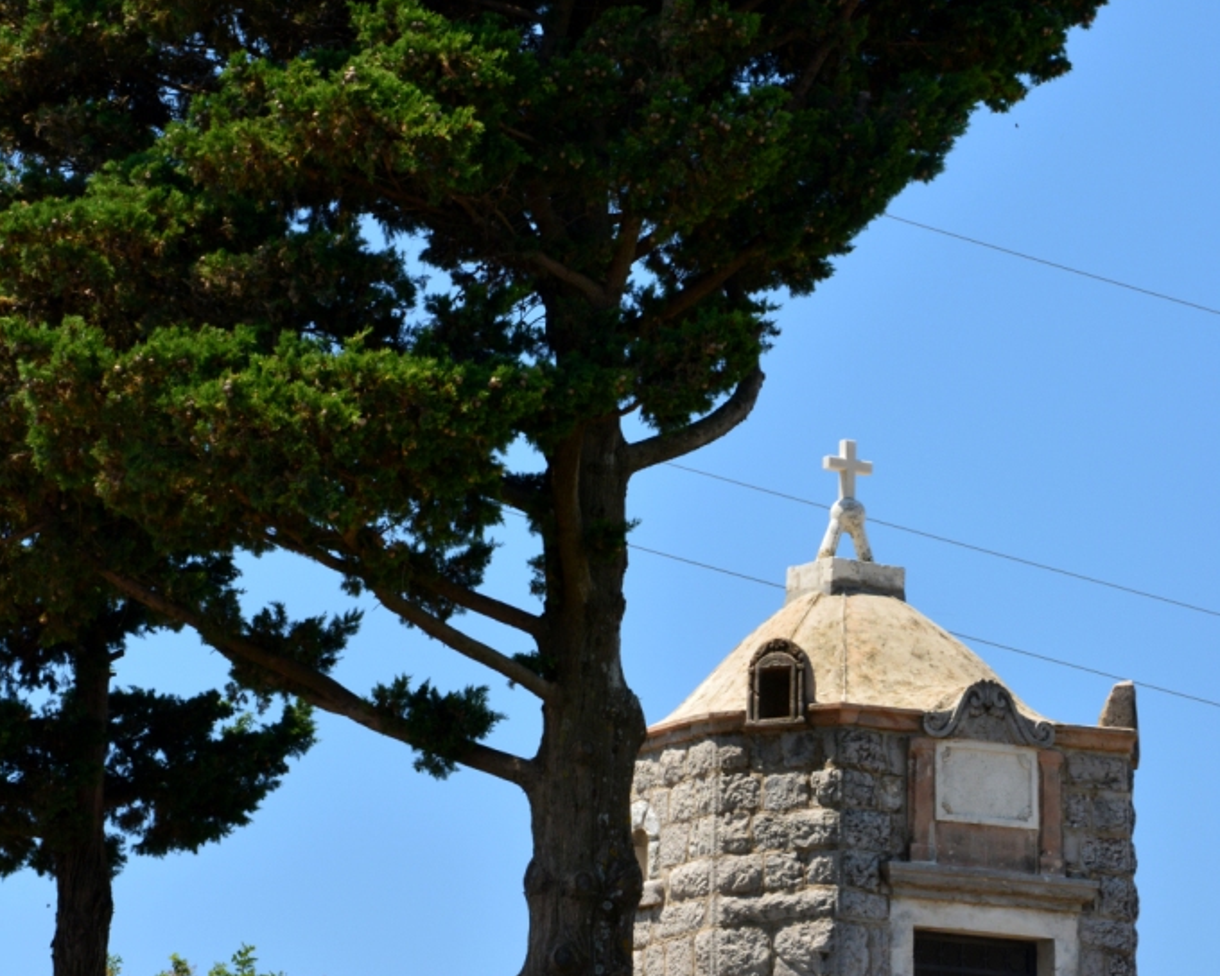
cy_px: 368
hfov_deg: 13.8
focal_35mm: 140
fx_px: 5055
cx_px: 609
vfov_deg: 11.0
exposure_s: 1/60
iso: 250
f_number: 13
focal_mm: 66
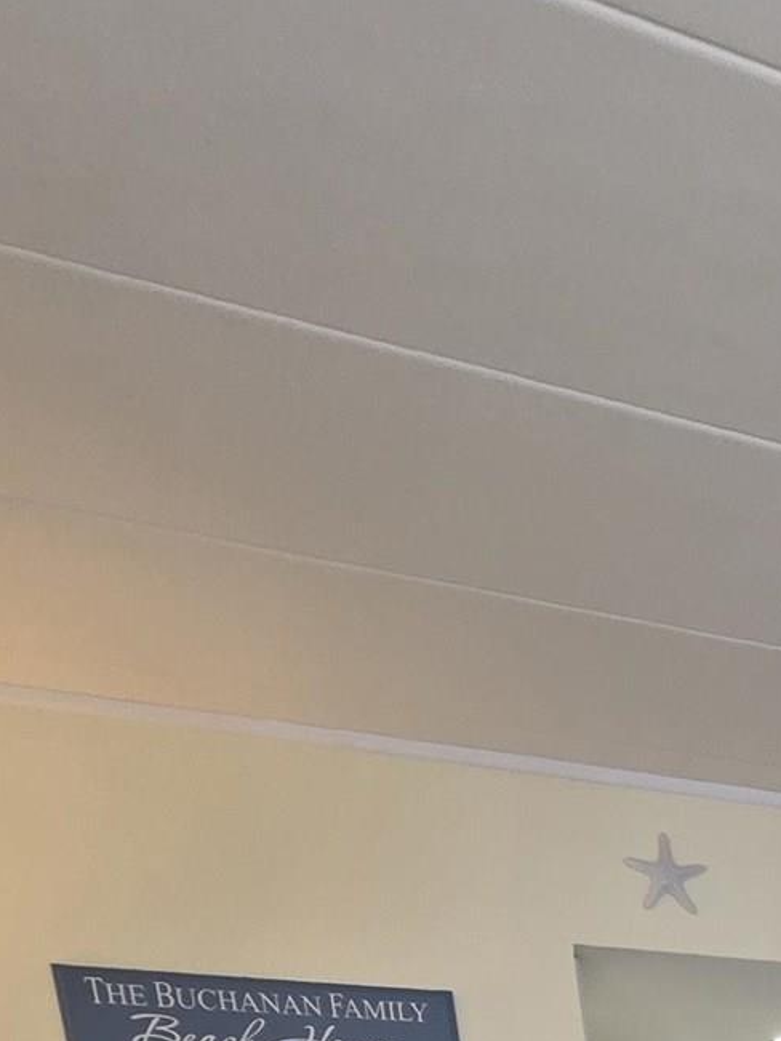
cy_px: 1623
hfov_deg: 21.9
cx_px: 1352
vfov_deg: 26.7
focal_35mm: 46
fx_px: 1384
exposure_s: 1/120
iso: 250
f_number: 1.9
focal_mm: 2.2
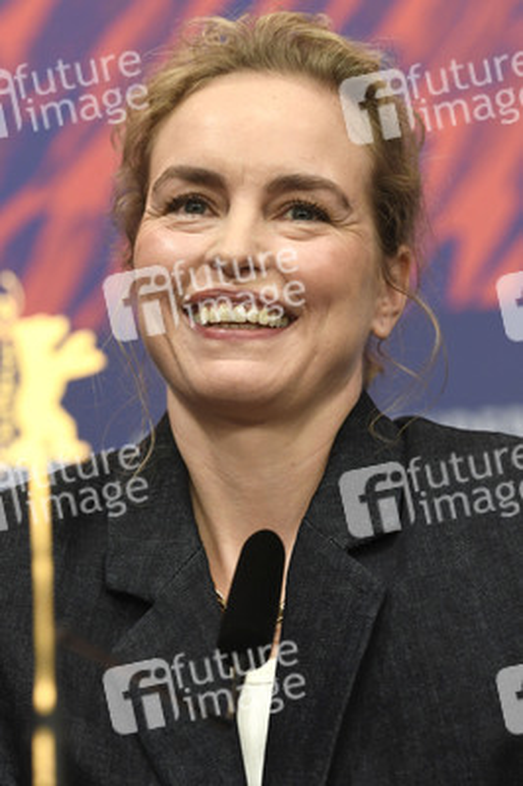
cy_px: 393
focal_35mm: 125
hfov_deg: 10.9
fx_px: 2728
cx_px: 262
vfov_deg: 16.4
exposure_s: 1/320
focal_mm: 125
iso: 1250
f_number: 4
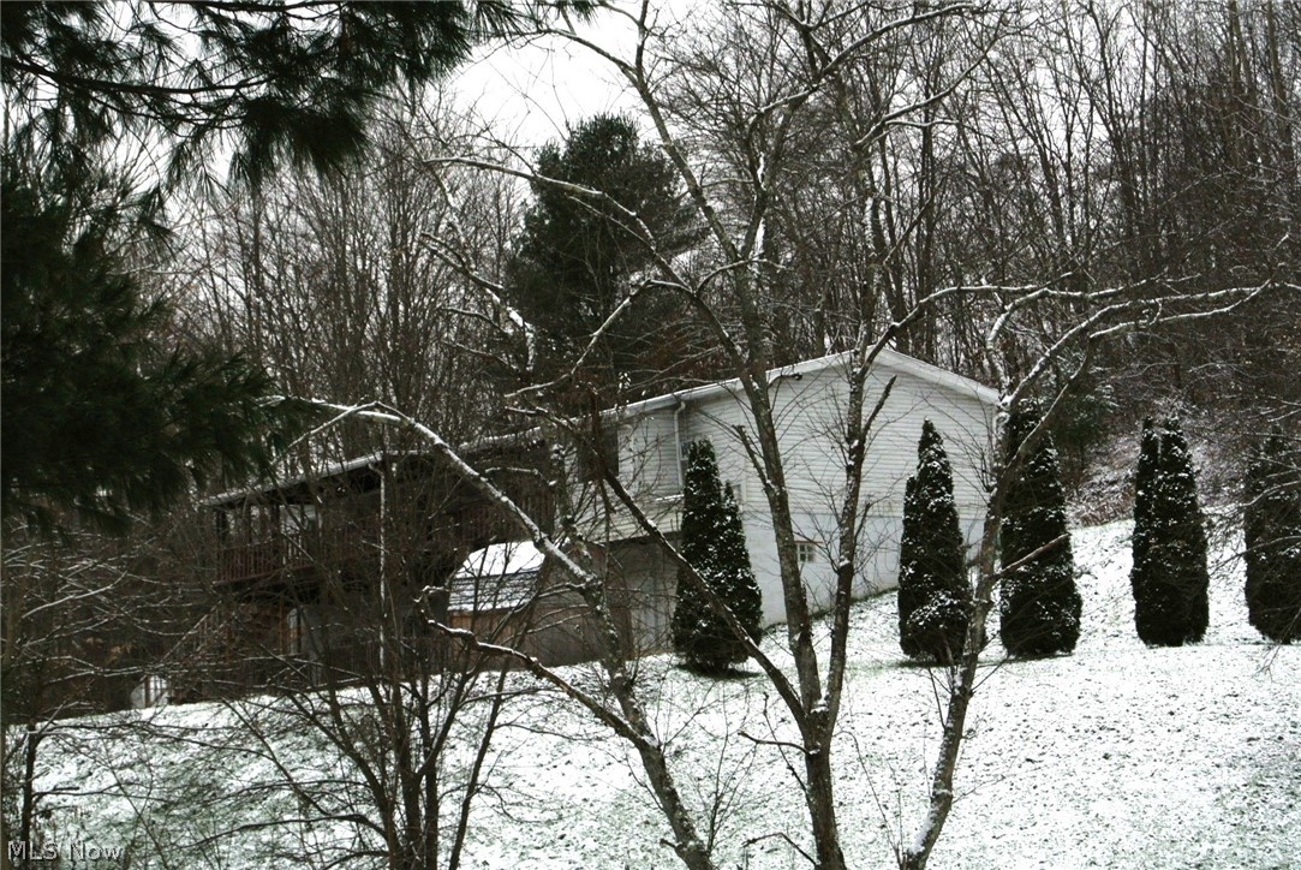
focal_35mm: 81
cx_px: 650
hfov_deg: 25.0
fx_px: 2930
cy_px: 435
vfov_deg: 16.9
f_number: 5.6
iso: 400
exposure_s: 1/30
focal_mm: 30
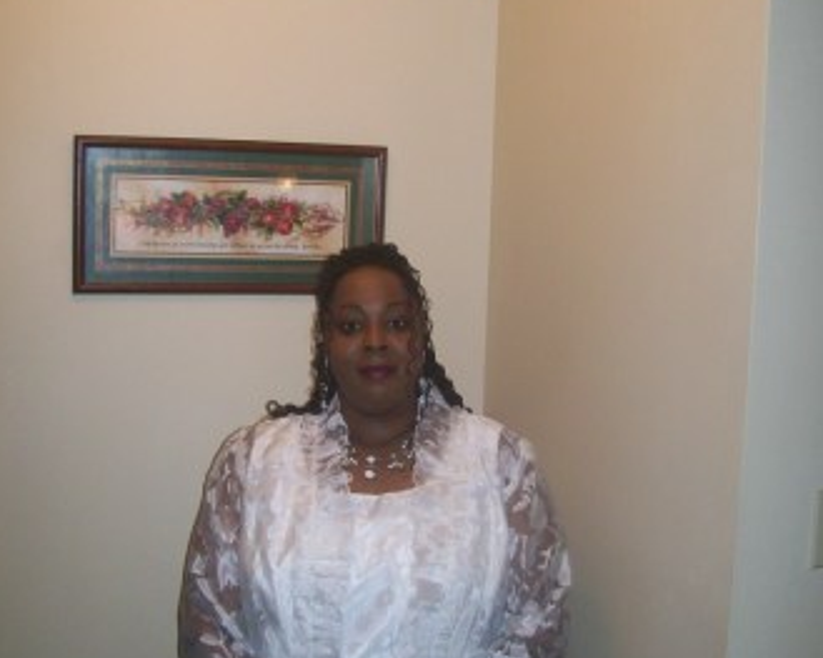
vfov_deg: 31.4
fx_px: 1169
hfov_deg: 38.8
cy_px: 368
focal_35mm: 48
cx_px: 409
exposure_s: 1/64
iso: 80
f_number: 2.7
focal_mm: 6
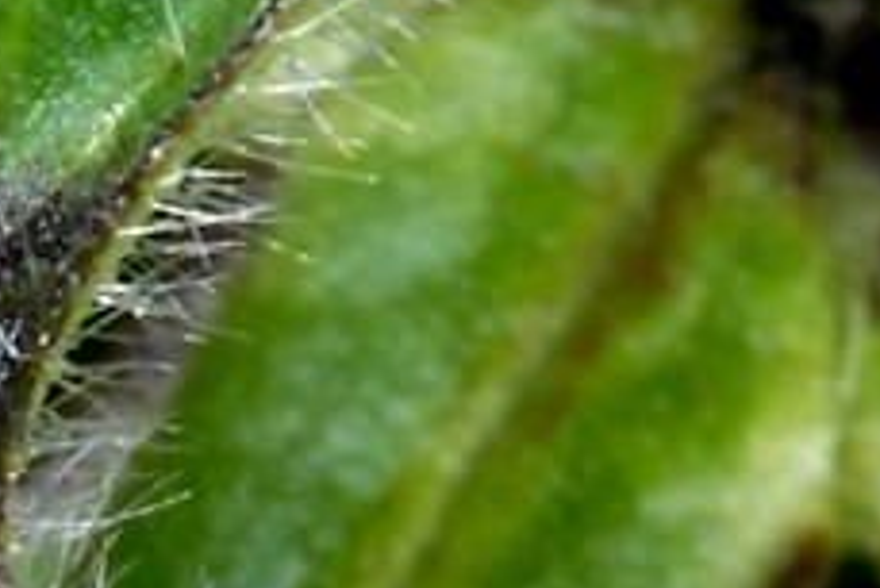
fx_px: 14354
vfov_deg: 2.3
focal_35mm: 587
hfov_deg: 3.5
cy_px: 984
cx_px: -576
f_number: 29
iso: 500
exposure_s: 1/250
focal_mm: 105
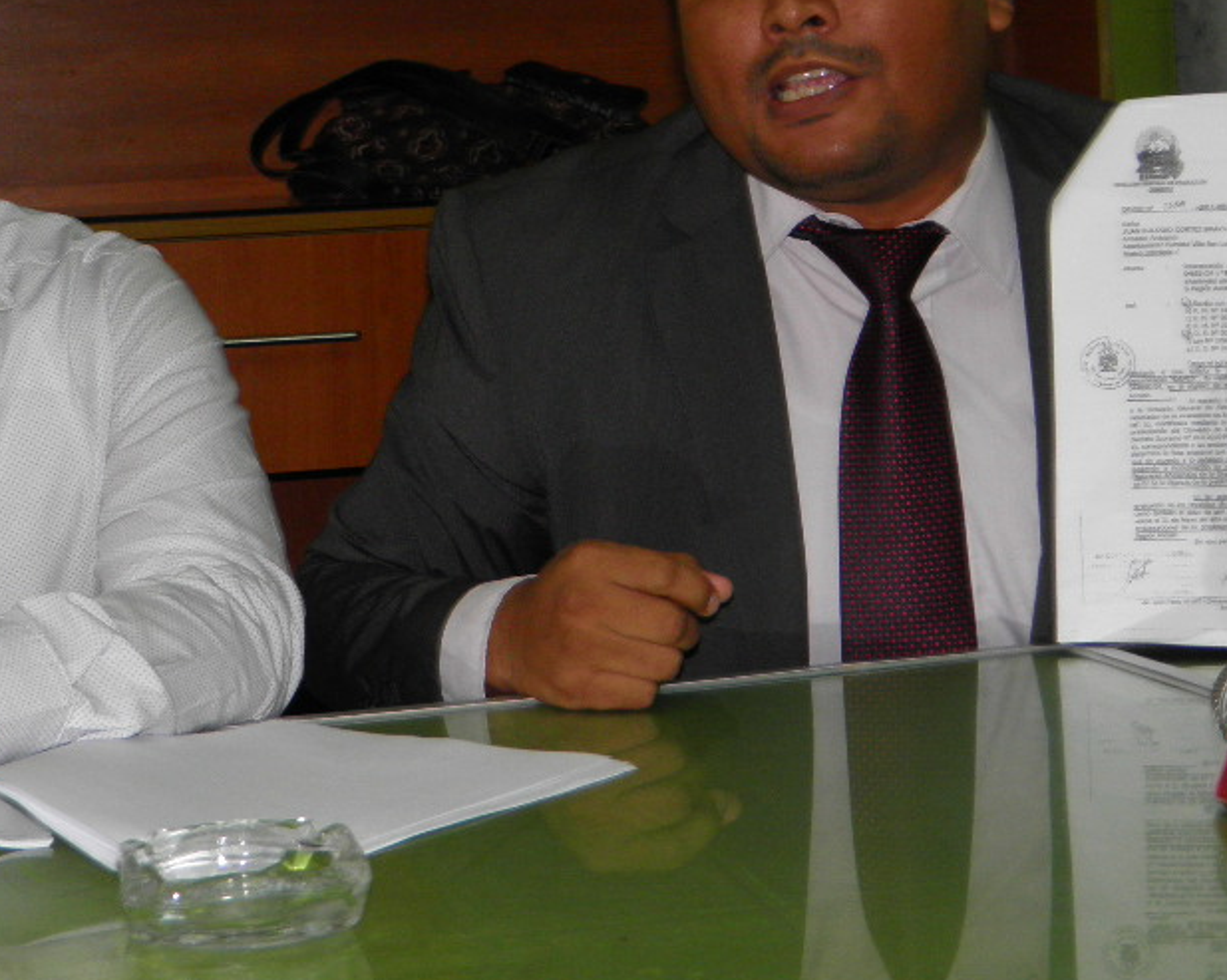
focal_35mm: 79
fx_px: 2867
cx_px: 386
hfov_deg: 24.0
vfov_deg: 19.1
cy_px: 135
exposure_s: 1/60
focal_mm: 7.1
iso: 100
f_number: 3.2
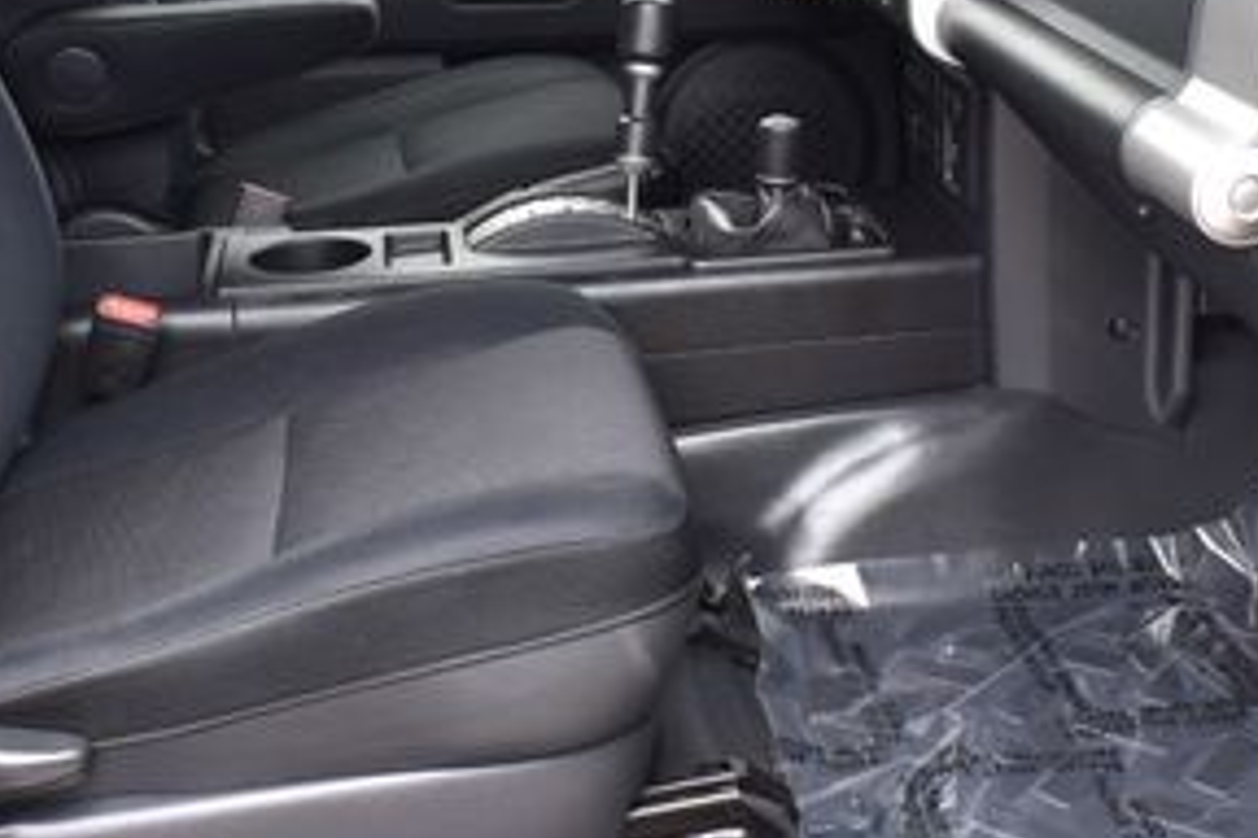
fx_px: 2097
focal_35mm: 60
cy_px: 236
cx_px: 756
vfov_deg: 22.5
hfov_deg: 33.3
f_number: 8
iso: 400
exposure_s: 1/50
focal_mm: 18
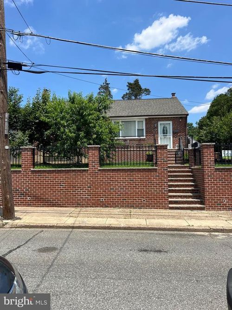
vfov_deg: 67.3
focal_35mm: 26
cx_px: 116
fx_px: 232
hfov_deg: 53.0
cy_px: 155
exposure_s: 1/4274
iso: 50
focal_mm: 5.7
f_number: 1.5
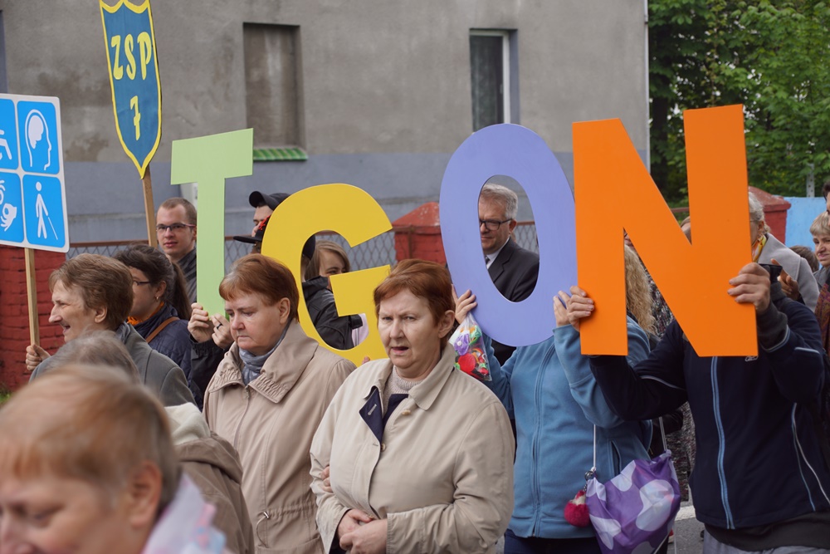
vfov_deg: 15.2
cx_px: 415
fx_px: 2075
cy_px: 277
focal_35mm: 90
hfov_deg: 22.6
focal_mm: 60
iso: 100
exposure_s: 1/160
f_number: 5
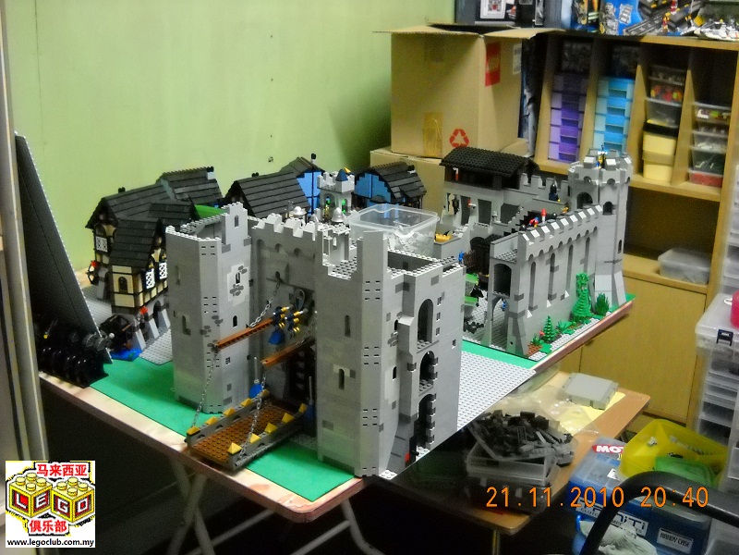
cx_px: 370
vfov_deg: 35.1
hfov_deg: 45.8
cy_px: 278
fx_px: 875
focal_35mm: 41
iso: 800
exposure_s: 1/5
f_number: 3.1
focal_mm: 6.72
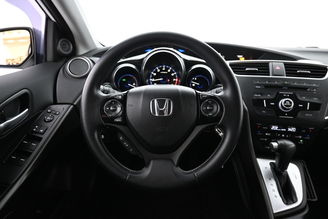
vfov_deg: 53.1
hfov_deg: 73.7
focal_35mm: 24
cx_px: 164
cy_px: 110
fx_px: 219
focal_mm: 16
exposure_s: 1/25
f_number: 3.5
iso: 2000
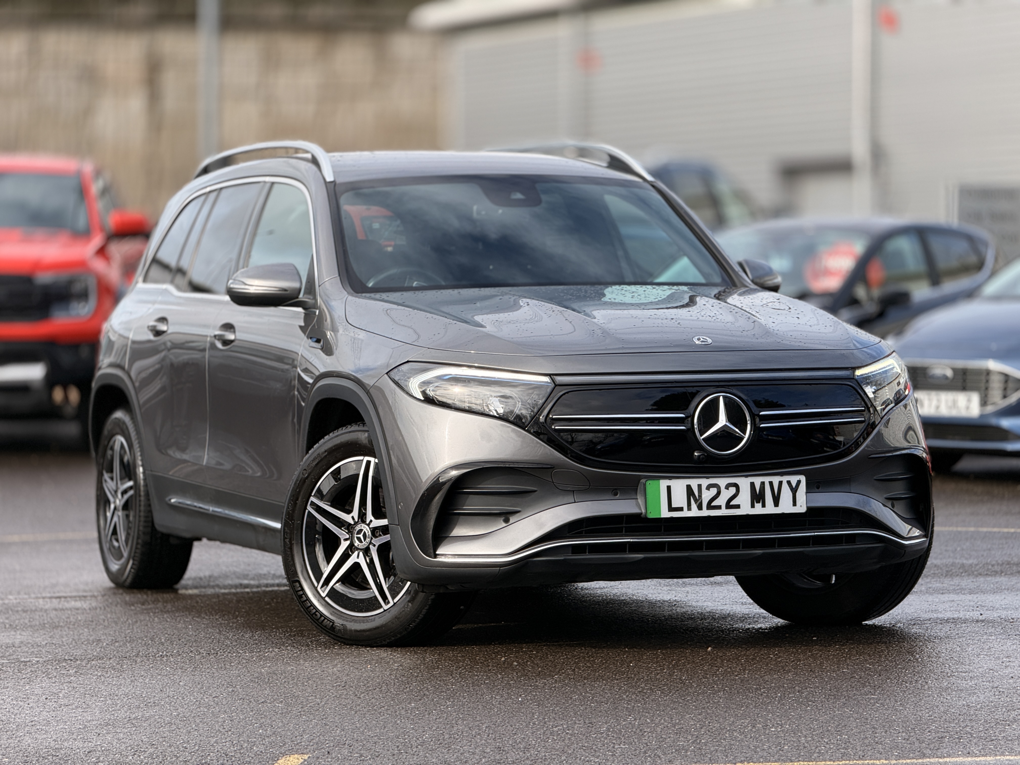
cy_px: 382
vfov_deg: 12.3
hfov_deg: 16.4
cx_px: 510
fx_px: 3536
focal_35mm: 120
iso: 64
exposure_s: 1/784
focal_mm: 15.66
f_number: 2.8
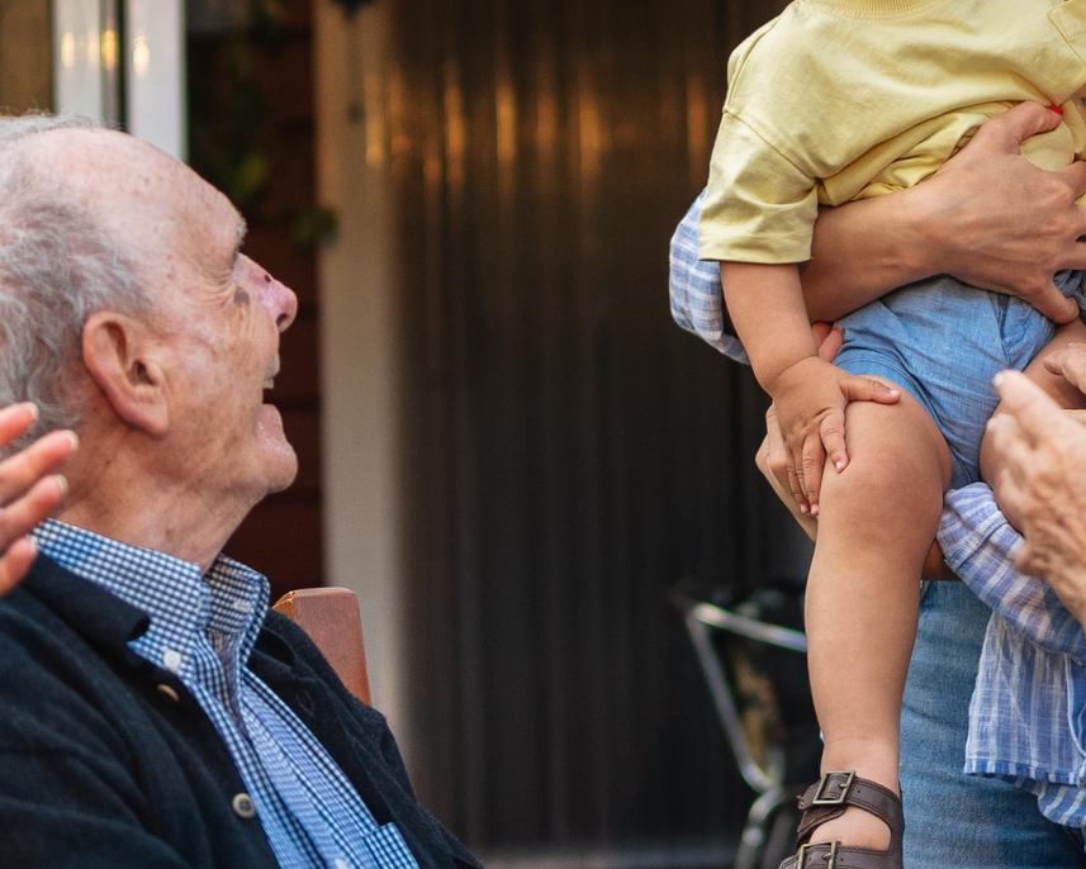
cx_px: 806
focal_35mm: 115
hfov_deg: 16.6
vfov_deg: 13.3
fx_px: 3697
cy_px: 143
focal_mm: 35
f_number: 1.8
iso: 500
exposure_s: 1/800
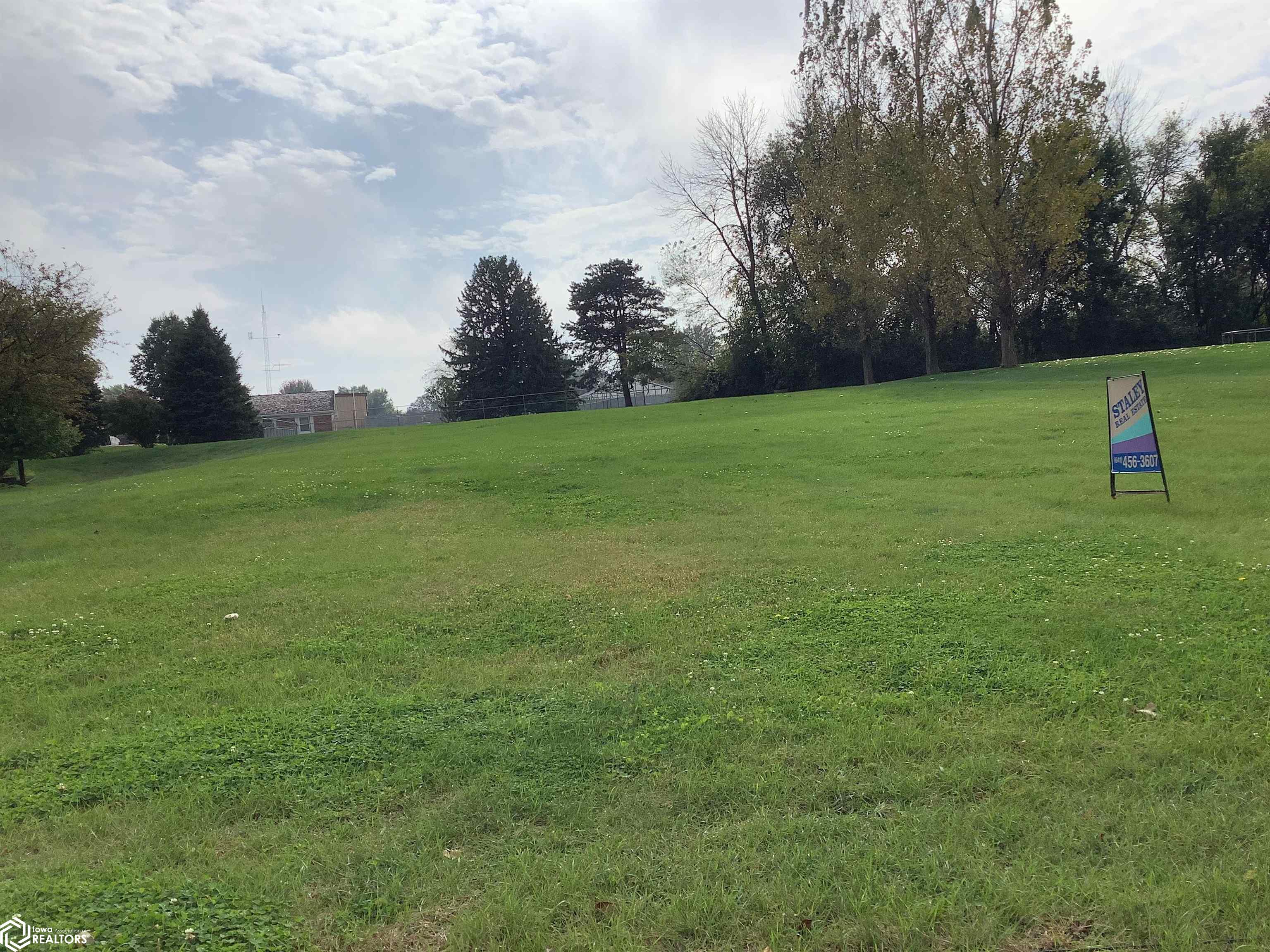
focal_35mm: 31
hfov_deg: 58.4
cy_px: 476
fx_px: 1137
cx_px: 635
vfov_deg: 45.4
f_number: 2.4
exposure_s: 1/3021
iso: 25
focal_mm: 3.3
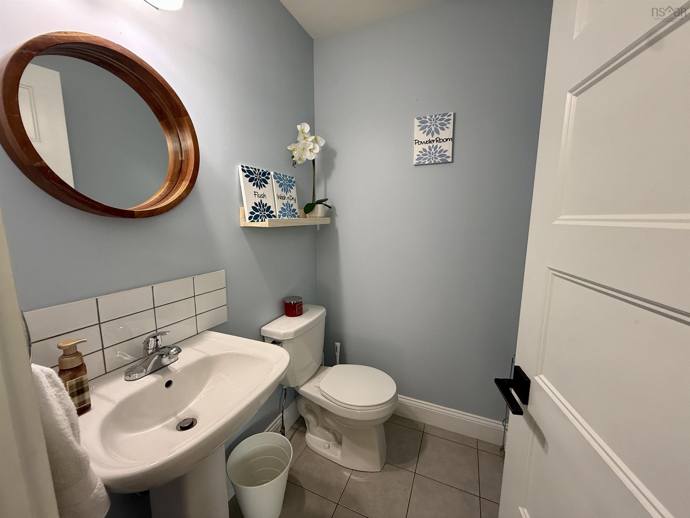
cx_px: 345
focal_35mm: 14
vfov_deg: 85.7
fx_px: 279
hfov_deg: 102.1
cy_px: 259
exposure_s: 1/120
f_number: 2.2
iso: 200
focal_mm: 2.22
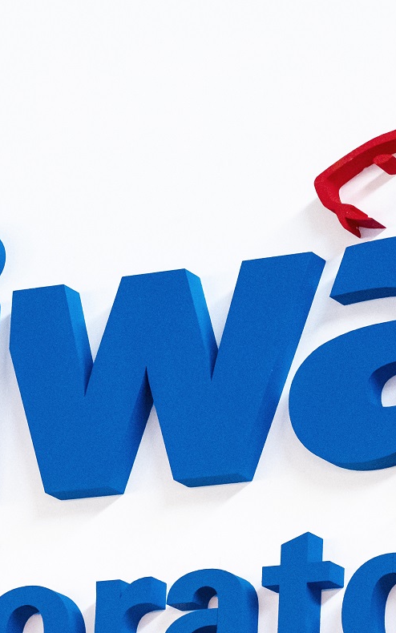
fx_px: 3590
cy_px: 409
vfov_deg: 10.1
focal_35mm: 208
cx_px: 254
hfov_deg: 6.3
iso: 6400
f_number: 3.2
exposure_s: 1/75
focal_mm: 56
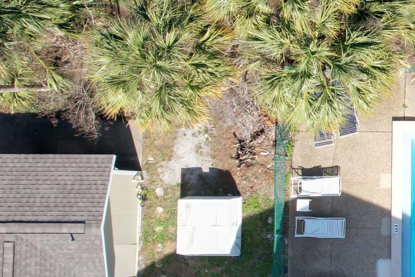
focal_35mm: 70
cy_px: 137
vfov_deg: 19.5
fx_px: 807
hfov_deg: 24.1
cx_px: 580
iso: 110
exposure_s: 1/1250
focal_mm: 8.38
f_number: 2.8
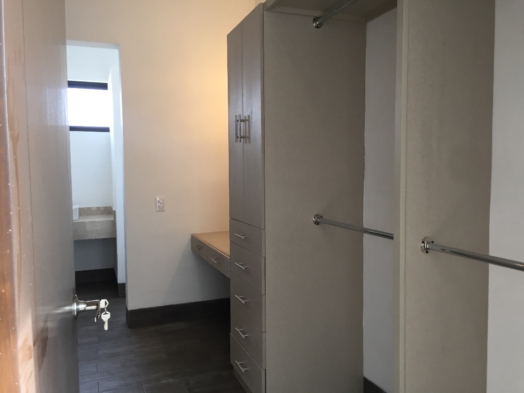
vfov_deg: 48.2
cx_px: 262
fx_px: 439
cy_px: 196
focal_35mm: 29
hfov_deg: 61.7
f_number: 2.2
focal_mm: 4.15
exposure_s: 1/40
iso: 32
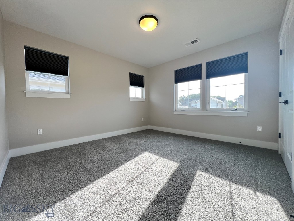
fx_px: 110
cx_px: 147
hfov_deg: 106.2
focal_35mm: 13
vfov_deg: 89.9
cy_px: 110
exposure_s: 1/120
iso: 80
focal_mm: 1.57
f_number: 1.8
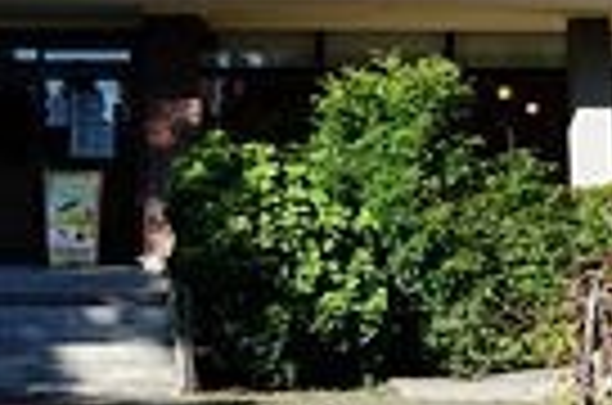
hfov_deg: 17.4
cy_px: -47
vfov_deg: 11.7
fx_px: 1950
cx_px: -22
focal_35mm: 115
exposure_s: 1/500
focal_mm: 8.8
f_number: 4
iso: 125
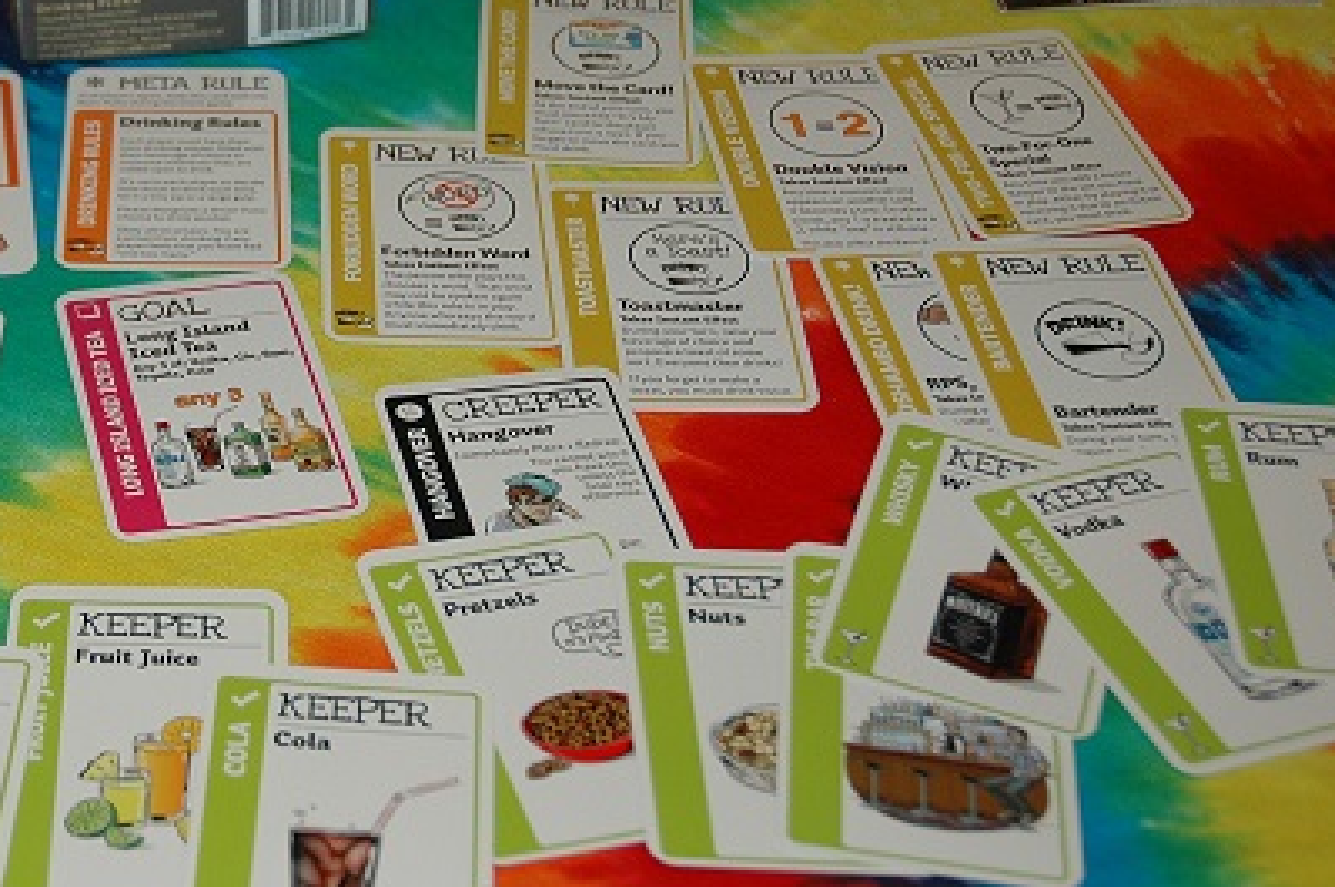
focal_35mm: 82
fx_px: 3035
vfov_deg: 16.5
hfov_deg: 24.2
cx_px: 177
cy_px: 201
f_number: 4
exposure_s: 1/60
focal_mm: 29
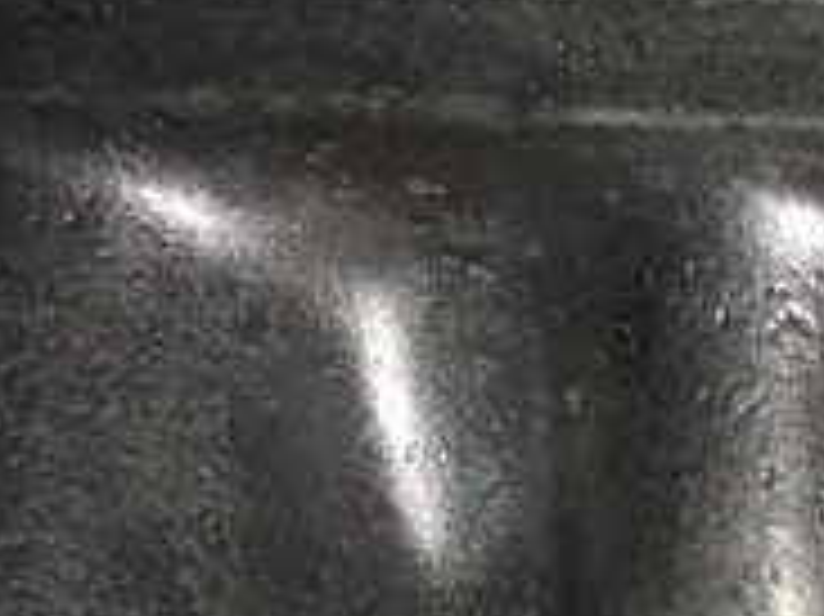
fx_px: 4020
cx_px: 2168
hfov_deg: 9.9
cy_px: 1695
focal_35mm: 169
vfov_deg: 7.8
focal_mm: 4.15
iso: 25
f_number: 2.2
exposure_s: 1/114
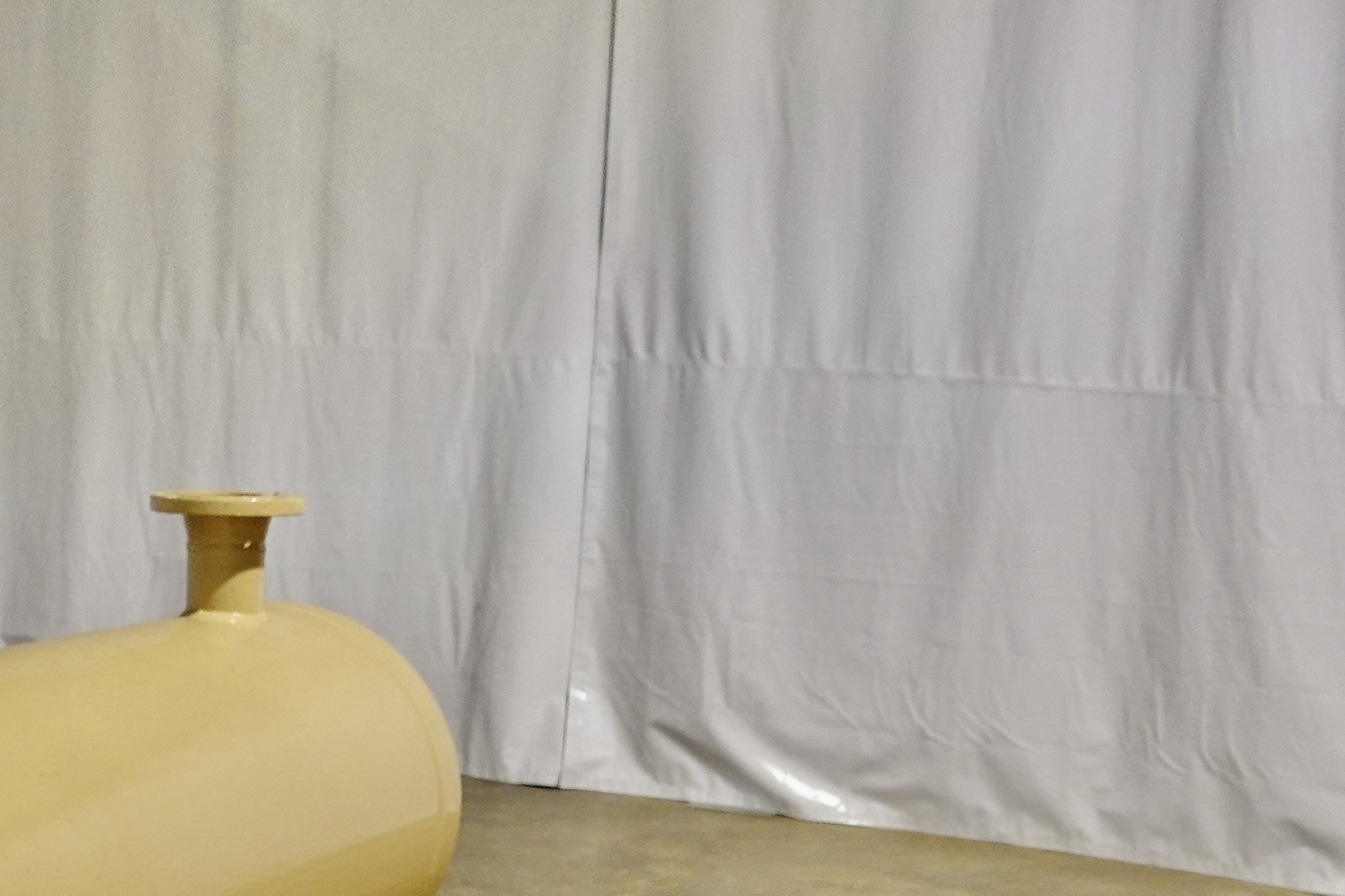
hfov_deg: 27.4
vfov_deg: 19.1
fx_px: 2540
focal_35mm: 68
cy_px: 1012
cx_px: -99
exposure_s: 1/30
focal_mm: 11.11
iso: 800
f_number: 2.5
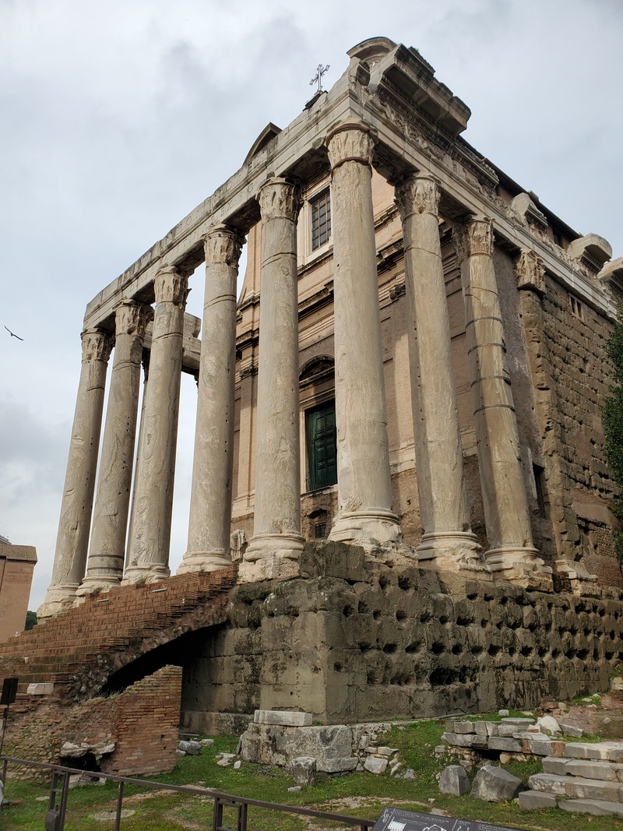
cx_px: 312
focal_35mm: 26
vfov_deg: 67.3
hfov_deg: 53.1
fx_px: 624
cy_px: 416
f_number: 2.4
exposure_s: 1/806
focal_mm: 4.3
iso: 50
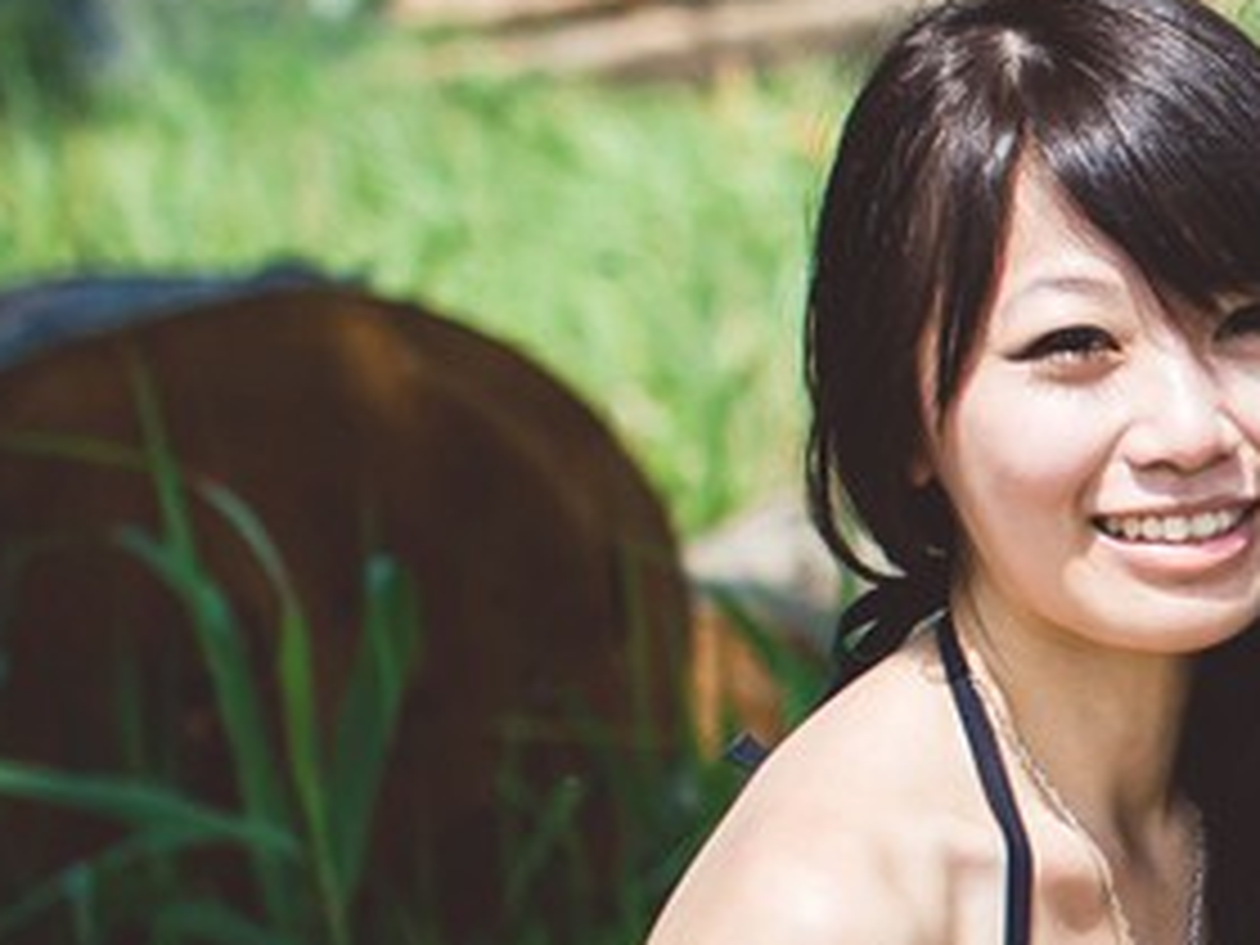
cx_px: 2416
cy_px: 414
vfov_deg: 5.8
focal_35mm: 257
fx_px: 9355
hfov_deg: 7.4
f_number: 2.8
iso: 250
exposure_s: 1/5000
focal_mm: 50
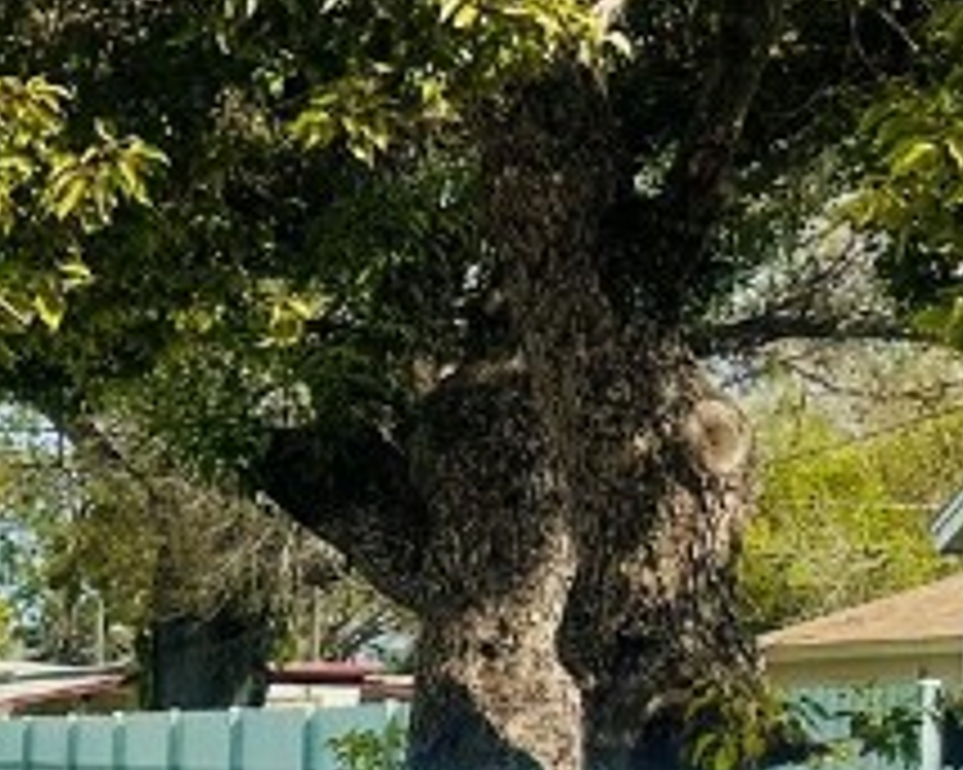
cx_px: -909
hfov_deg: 14.5
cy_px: 923
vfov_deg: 13.4
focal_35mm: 112
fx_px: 3191
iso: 80
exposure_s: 1/12048
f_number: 1.78
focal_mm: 6.86
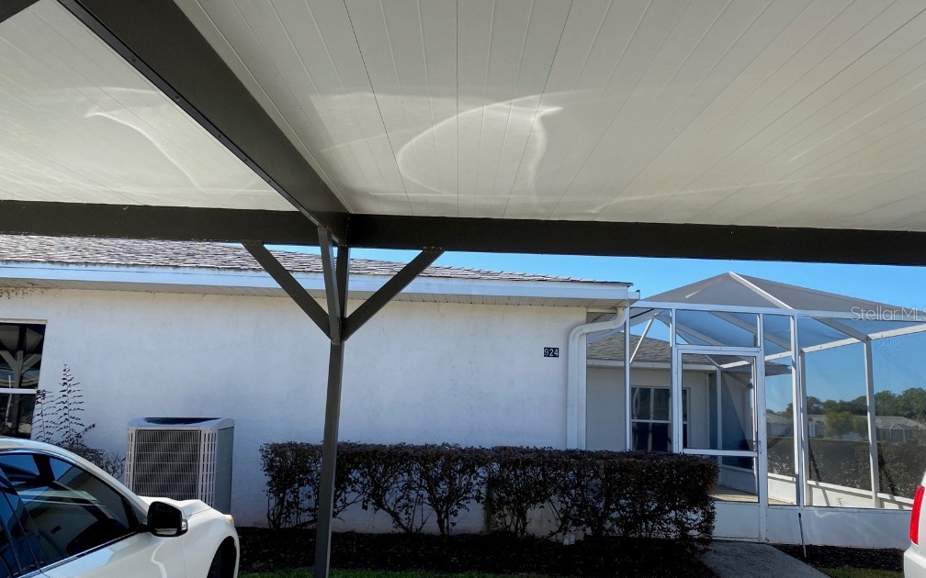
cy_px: 313
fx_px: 707
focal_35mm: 28
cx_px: 467
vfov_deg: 44.5
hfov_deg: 66.5
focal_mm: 4.25
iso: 32
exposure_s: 1/864
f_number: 1.8
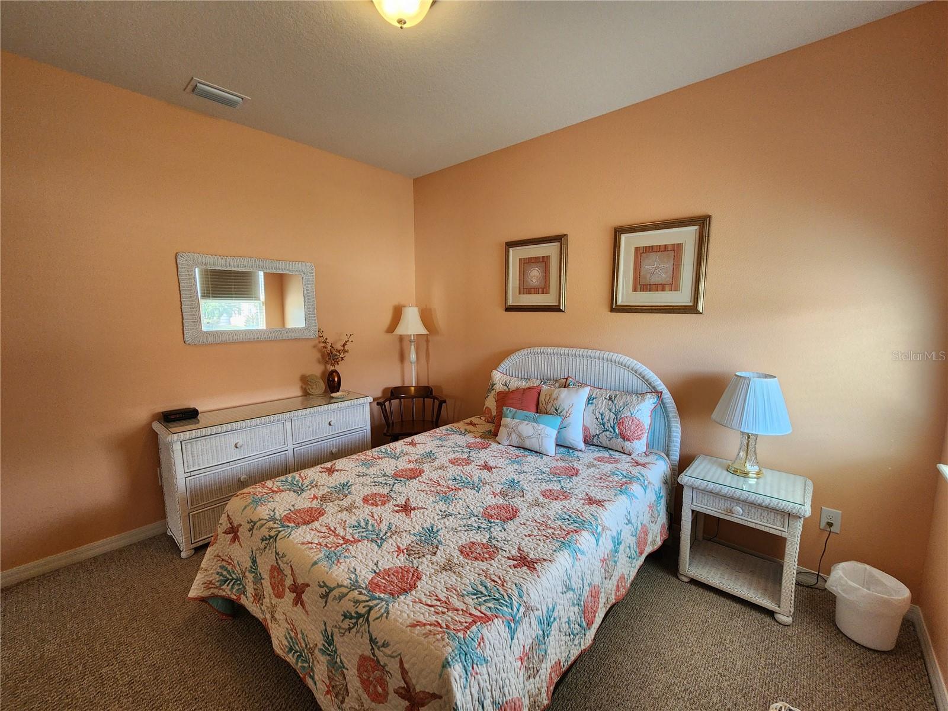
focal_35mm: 13
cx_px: 474
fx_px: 356
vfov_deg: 89.9
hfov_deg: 106.2
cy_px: 356
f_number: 2.2
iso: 160
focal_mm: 2.2
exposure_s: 1/60
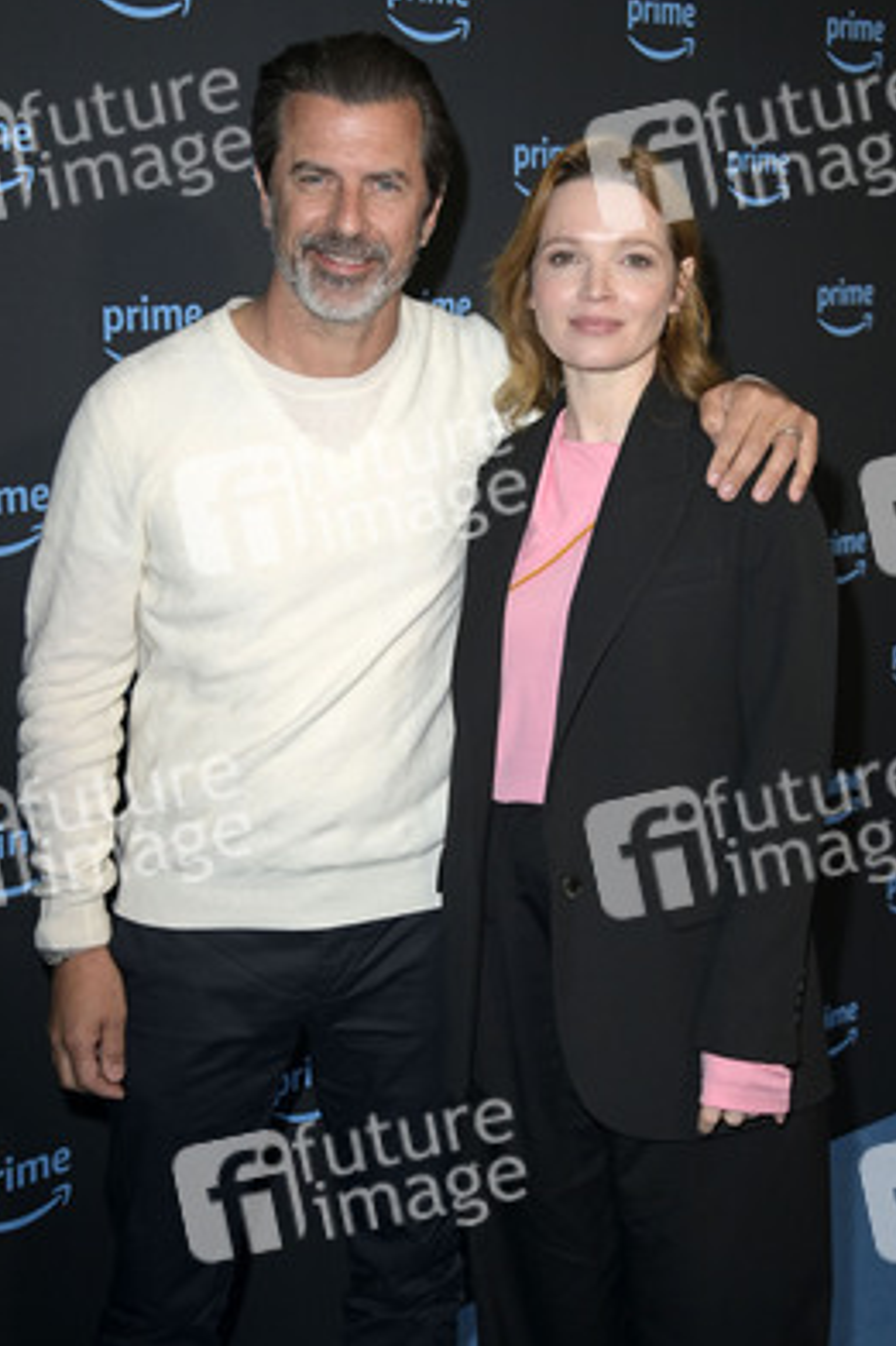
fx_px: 1980
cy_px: 666
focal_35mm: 53
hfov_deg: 25.5
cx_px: 450
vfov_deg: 37.5
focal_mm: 52
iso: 800
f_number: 5.6
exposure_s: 1/250
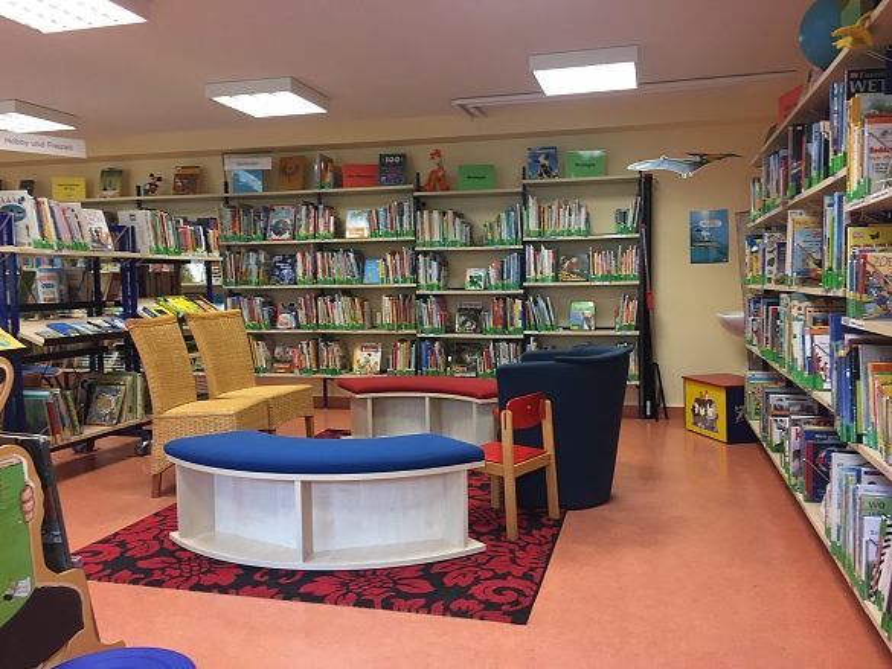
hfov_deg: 61.6
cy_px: 334
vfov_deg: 48.2
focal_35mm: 29
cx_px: 446
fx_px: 747
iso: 80
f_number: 2.2
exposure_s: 1/33
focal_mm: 4.15
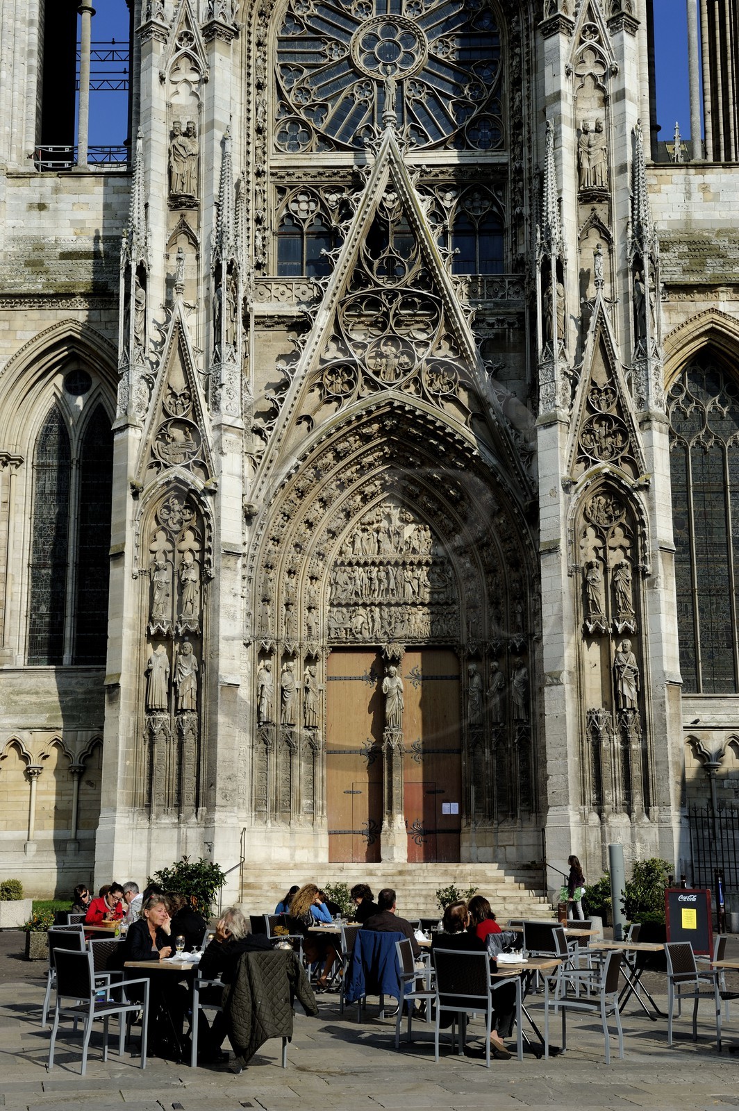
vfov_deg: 41.1
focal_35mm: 48
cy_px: 556
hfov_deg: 28.0
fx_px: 1480
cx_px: 370
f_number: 14
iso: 200
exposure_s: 1/160
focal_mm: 48
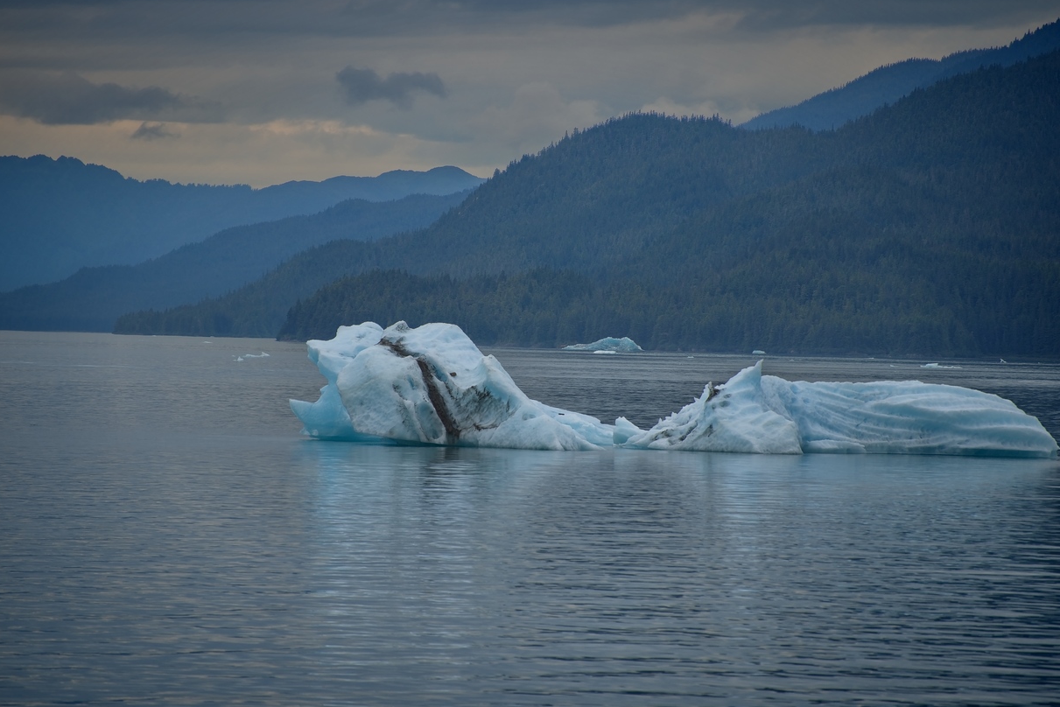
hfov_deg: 6.5
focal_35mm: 317
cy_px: 354
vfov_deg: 4.3
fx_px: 9336
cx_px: 514
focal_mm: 300
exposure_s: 1/640
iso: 180
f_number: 5.6
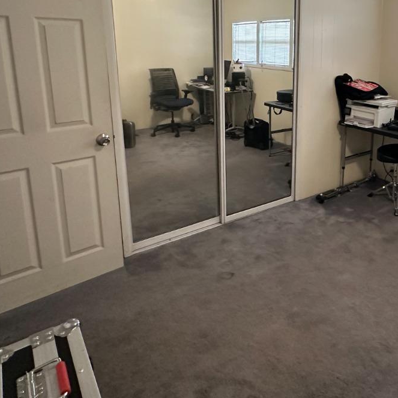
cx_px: 294
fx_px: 364
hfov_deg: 54.9
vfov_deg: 55.2
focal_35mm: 28
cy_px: 112
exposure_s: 1/60
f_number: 2.2
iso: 400
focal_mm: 2.22
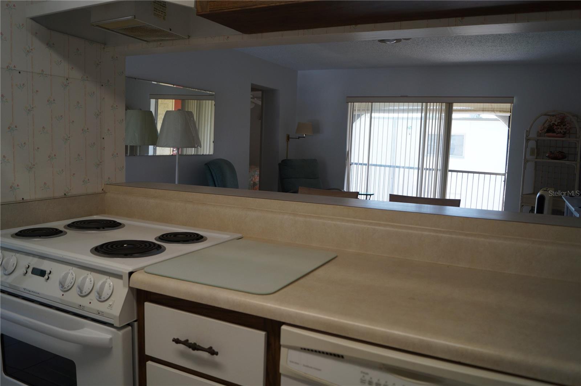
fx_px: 435
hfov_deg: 67.4
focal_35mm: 27
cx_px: 290
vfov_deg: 47.9
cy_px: 193
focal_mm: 18
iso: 320
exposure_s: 1/160
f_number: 4
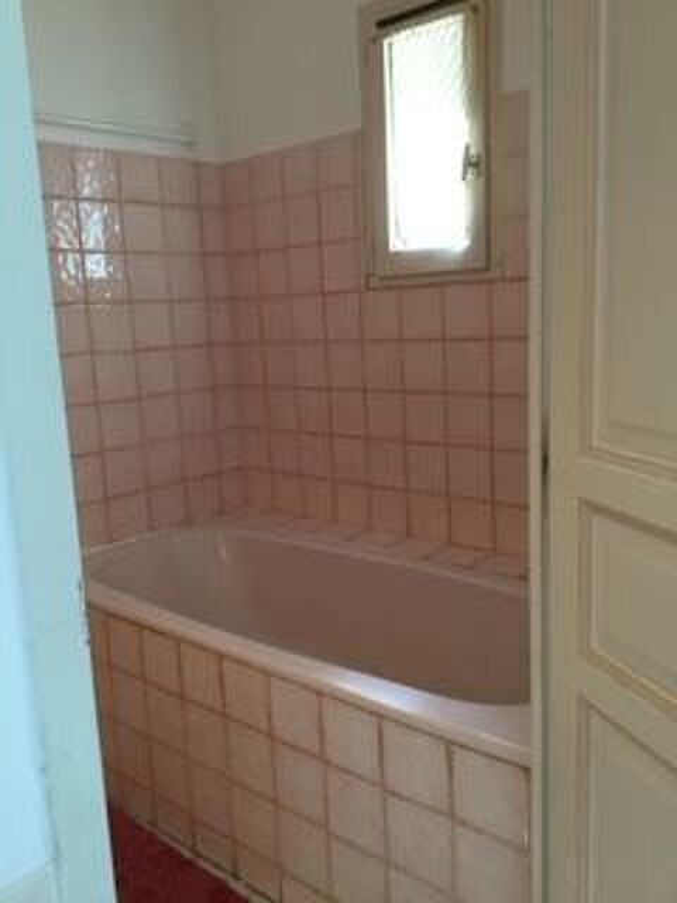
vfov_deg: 58.4
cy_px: 452
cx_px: 338
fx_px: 808
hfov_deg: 45.4
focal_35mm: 31
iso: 40
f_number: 2.4
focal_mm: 3.3
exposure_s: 1/33
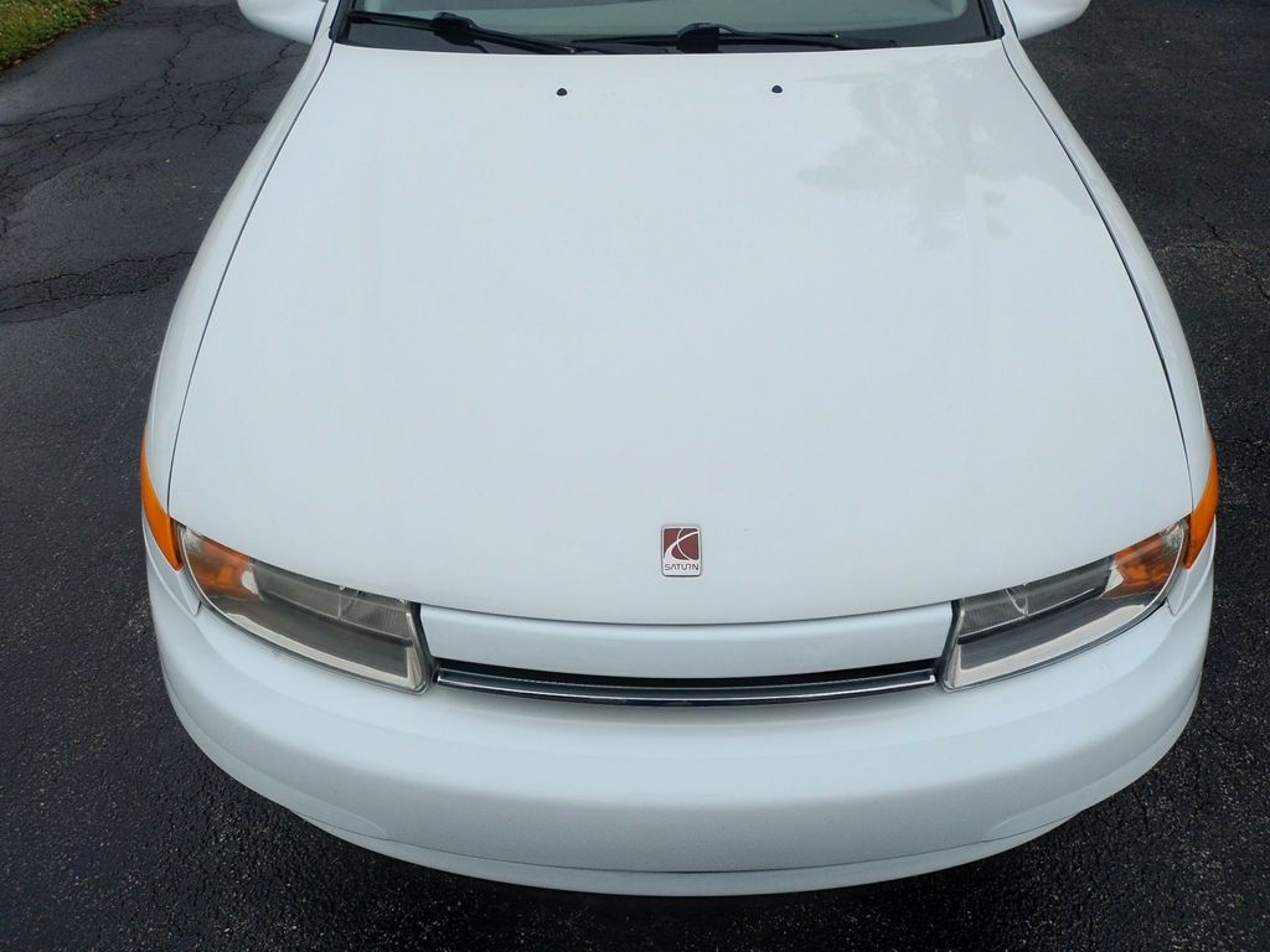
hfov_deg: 69.4
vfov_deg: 54.9
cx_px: 635
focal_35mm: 25
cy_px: 476
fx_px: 917
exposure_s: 1/1722
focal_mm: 4.71
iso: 101
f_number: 1.7
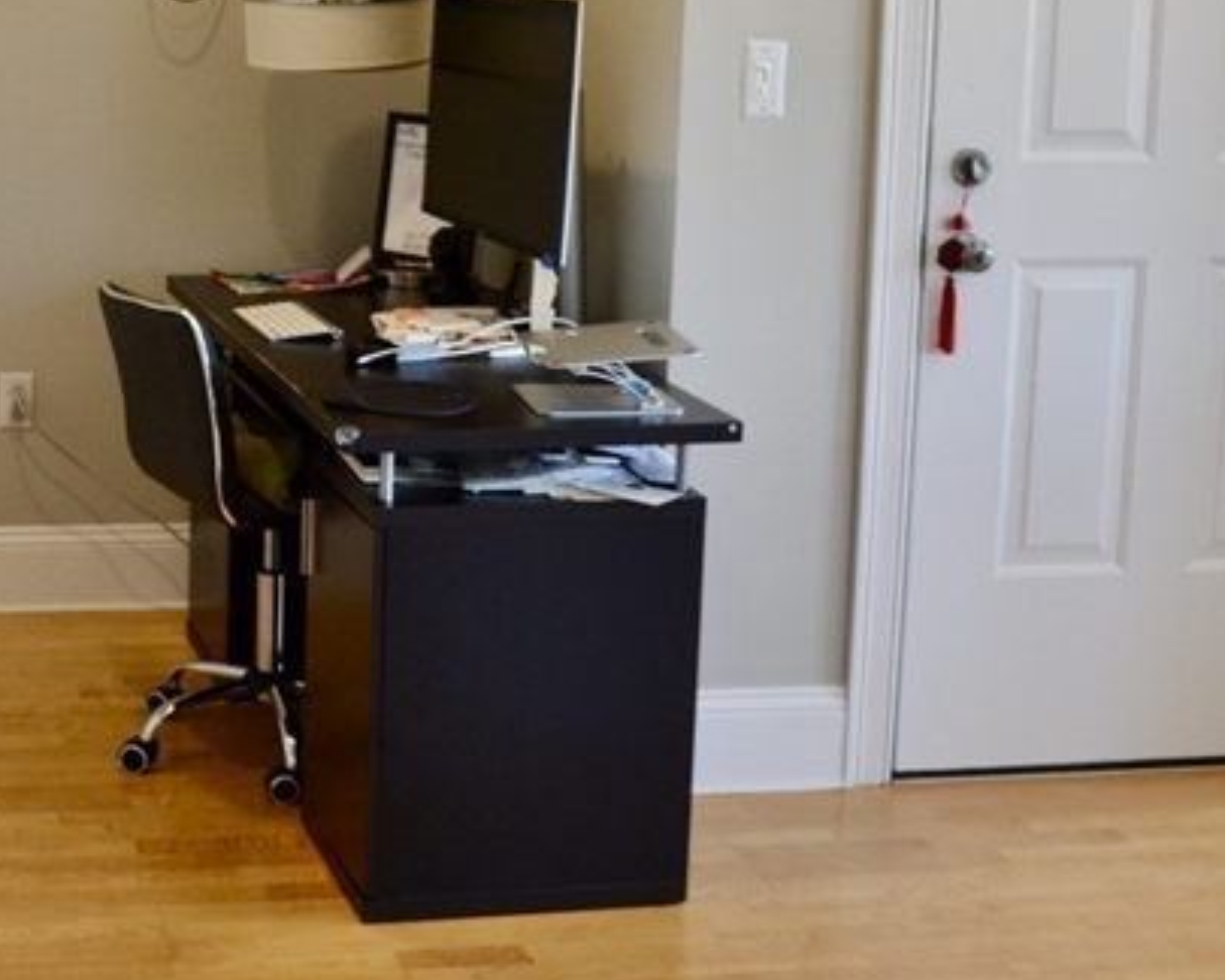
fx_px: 2320
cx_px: 127
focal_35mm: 64
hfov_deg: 28.5
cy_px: 144
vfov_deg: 23.4
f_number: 4
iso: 400
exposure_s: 1/60
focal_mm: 18
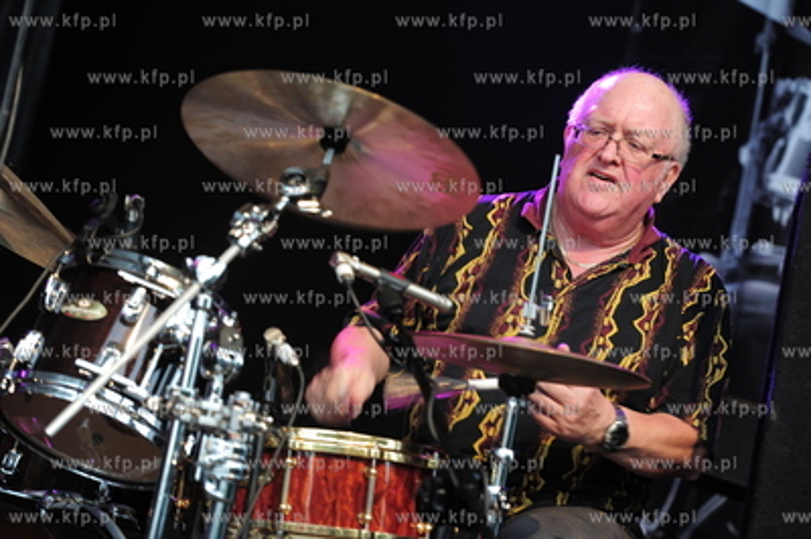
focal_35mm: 135
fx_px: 3039
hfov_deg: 15.2
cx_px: 406
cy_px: 270
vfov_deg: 10.1
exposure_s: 1/60
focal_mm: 135
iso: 800
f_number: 4.5
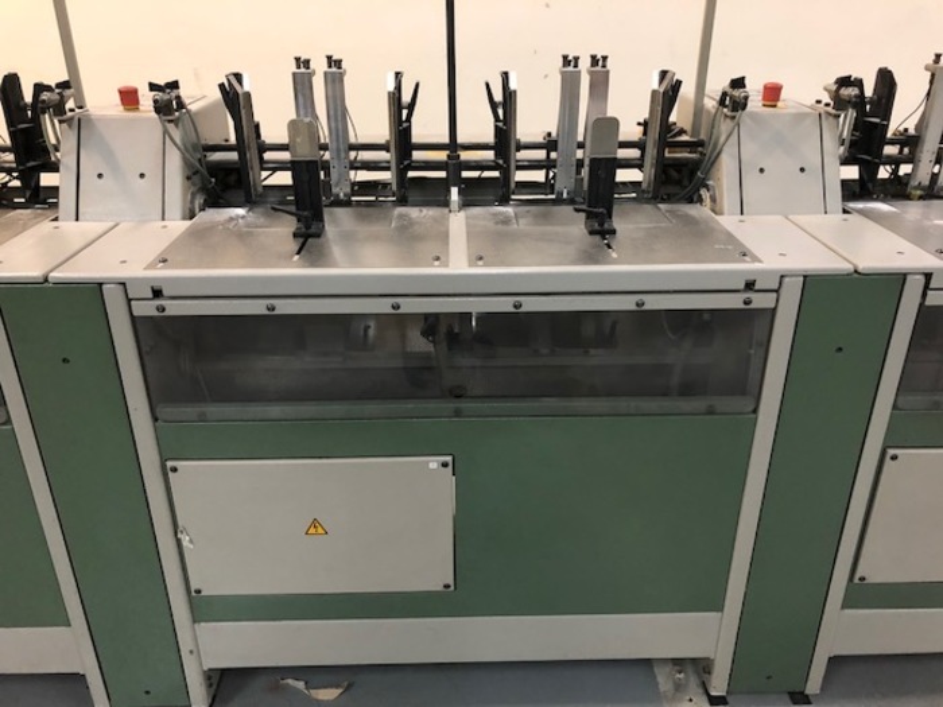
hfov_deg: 63.4
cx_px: 472
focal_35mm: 28
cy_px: 354
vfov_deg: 49.7
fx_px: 763
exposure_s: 1/15
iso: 80
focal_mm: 3.99
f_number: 1.8
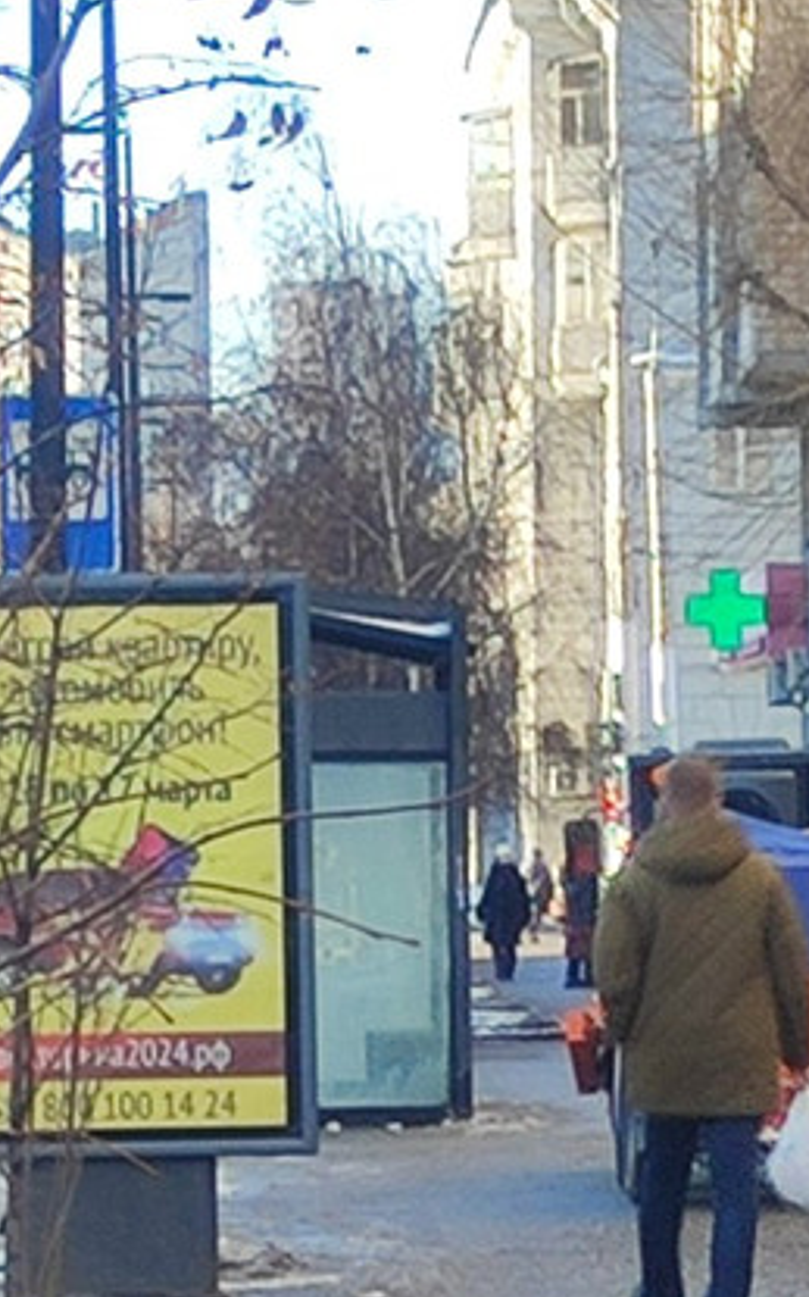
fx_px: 1660
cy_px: 1141
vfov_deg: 39.9
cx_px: 928
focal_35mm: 47
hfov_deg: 25.1
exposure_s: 1/208
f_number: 1.88
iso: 50
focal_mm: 5.59
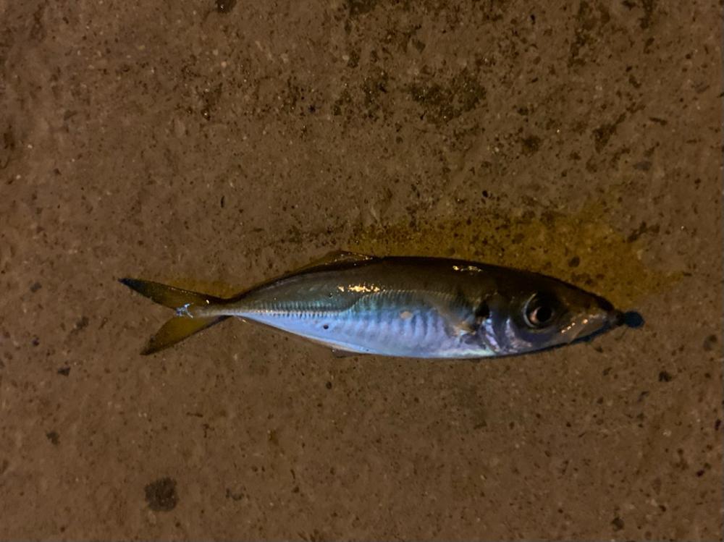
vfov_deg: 53.0
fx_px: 544
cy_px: 271
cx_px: 362
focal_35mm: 26
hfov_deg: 67.3
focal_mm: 4.25
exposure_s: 1/15
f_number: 1.8
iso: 1000
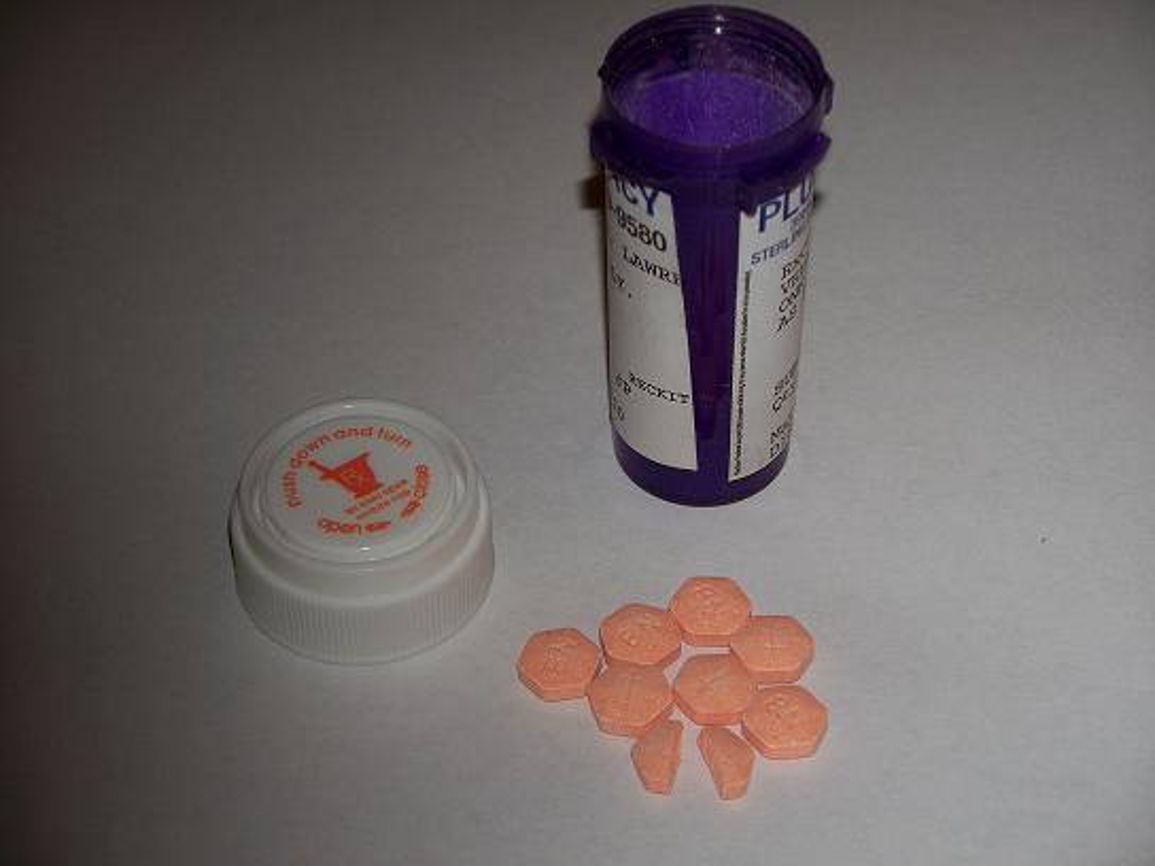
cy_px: 433
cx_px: 578
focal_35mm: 79
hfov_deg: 24.7
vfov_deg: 18.7
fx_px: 2636
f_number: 3.4
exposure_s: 1/40
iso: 80
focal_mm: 16.86
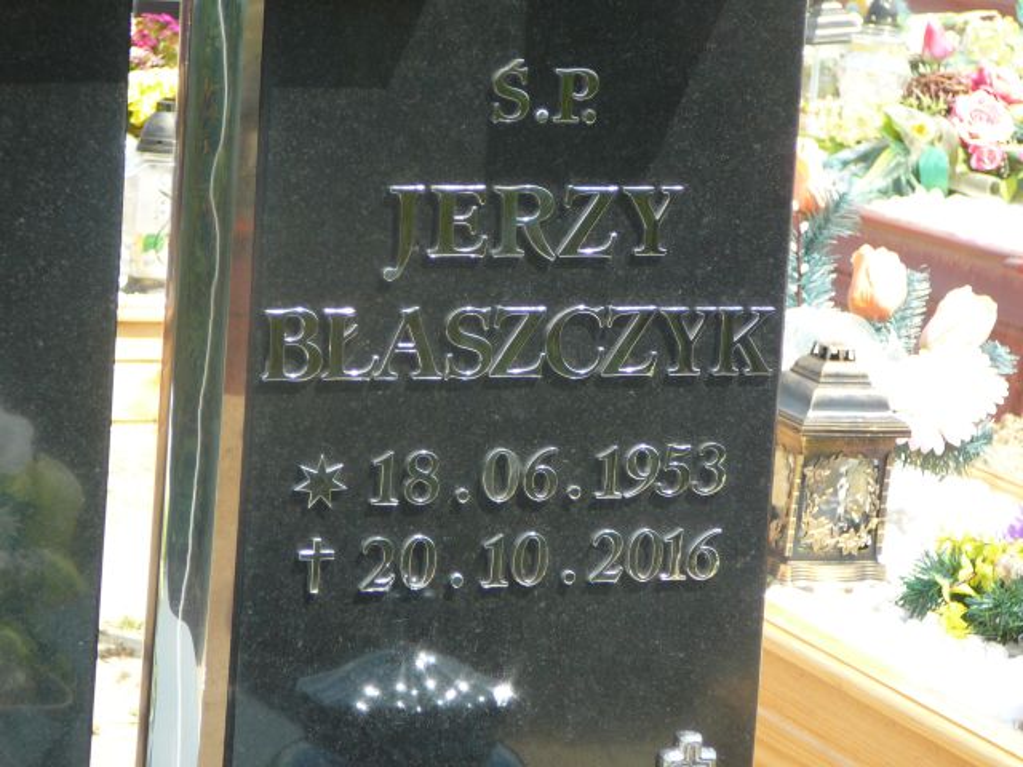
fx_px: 4374
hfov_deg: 13.3
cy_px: 384
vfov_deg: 10.0
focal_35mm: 148
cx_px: 512
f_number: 4
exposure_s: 1/250
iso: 80
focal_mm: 22
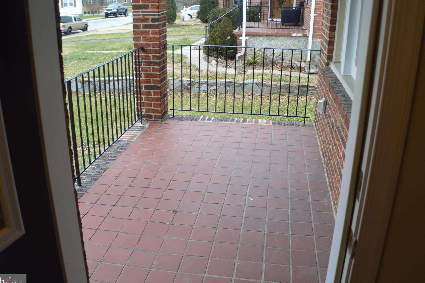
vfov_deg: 30.4
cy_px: 132
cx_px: 214
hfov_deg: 44.5
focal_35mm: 44
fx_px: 519
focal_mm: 26
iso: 400
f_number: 4.5
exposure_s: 1/80
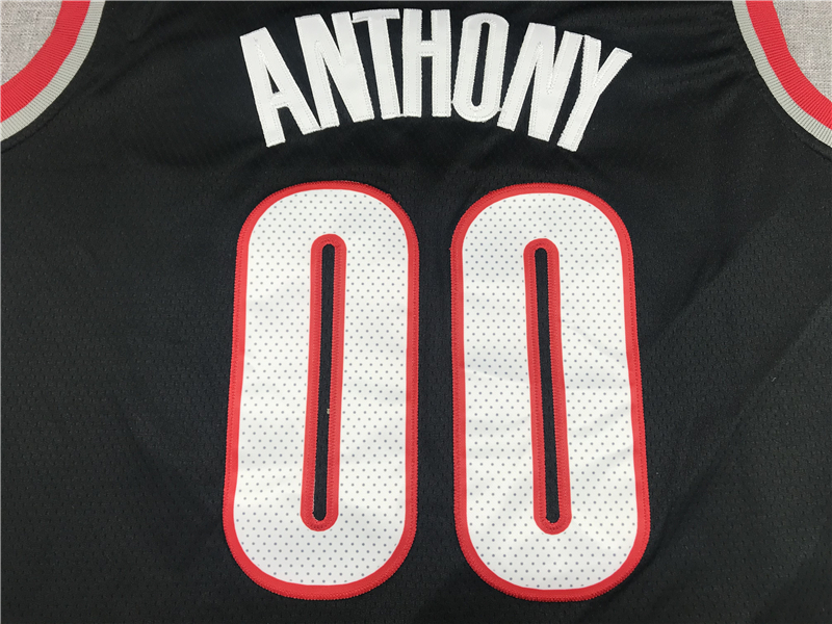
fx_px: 673
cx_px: 416
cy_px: 312
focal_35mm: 28
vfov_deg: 49.7
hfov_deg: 63.4
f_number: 1.8
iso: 25
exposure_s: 1/50
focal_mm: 3.99
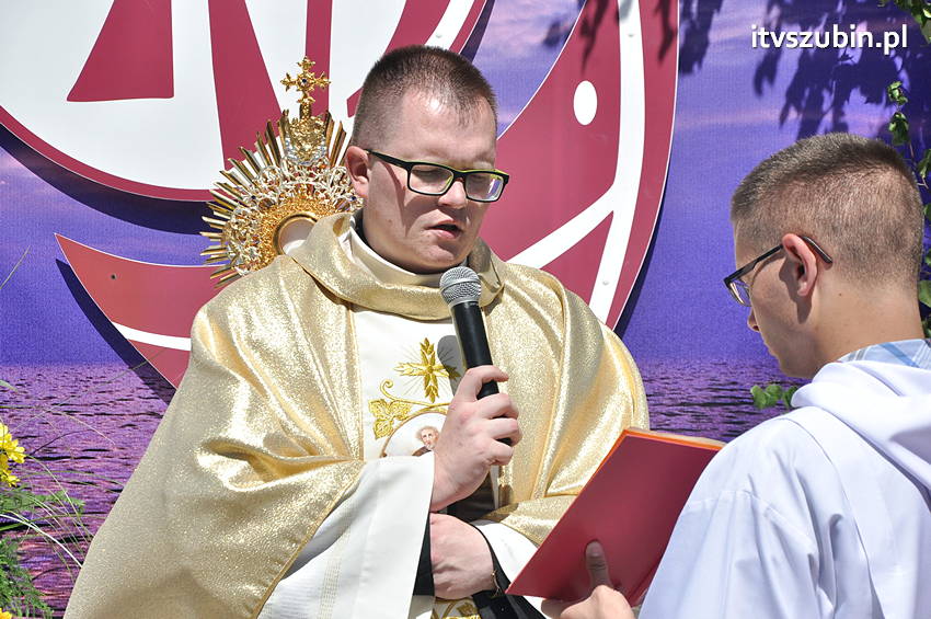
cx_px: 466
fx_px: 2907
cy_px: 310
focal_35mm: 112
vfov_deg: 12.2
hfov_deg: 18.2
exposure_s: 1/1600
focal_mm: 75
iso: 400
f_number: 10
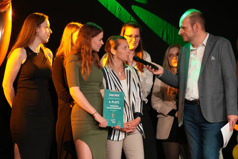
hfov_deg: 18.3
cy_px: 80
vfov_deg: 12.2
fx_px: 740
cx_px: 119
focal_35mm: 112
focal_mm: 75
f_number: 5.6
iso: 4000
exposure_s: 1/125
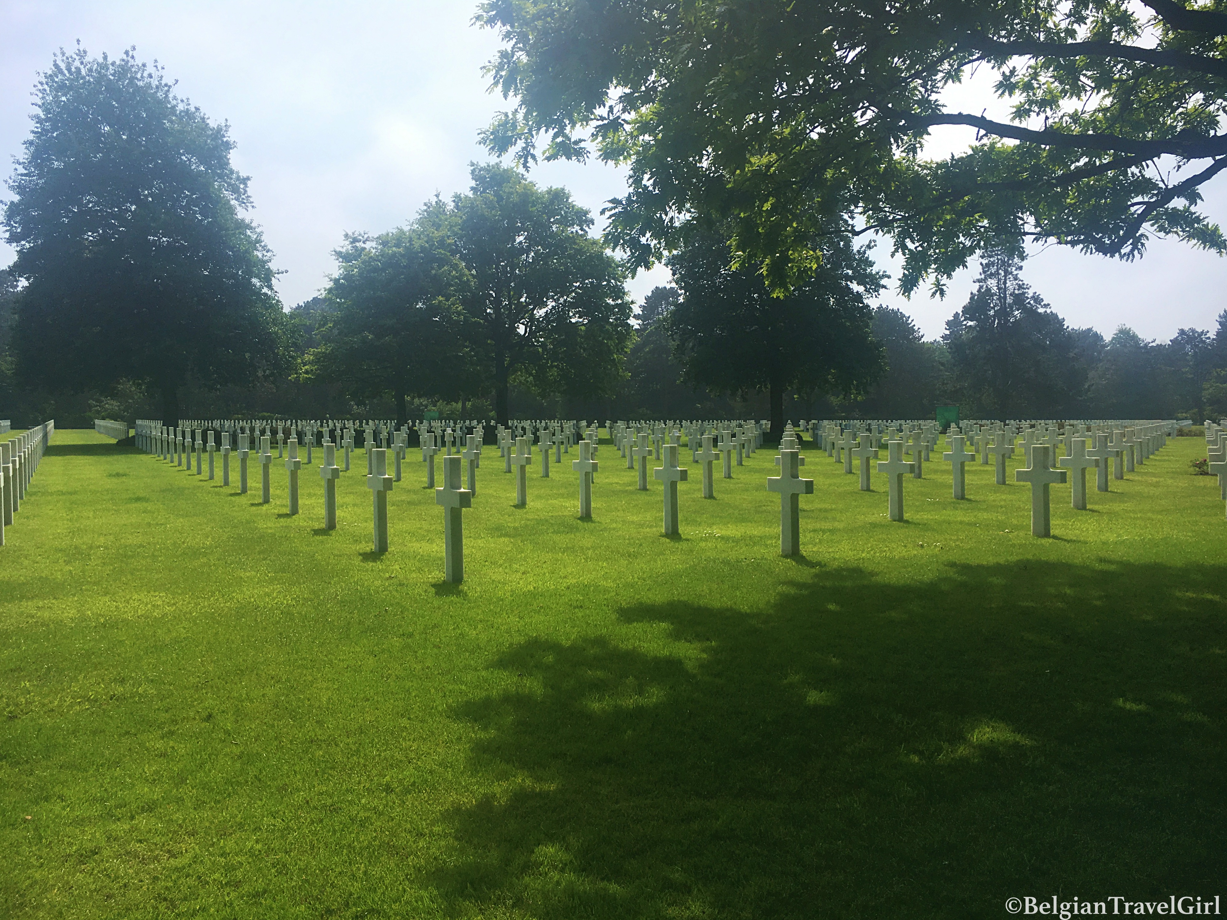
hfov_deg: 61.7
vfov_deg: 48.2
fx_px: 1028
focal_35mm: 29
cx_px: 614
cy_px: 460
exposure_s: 1/2564
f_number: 2.2
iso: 25
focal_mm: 4.15
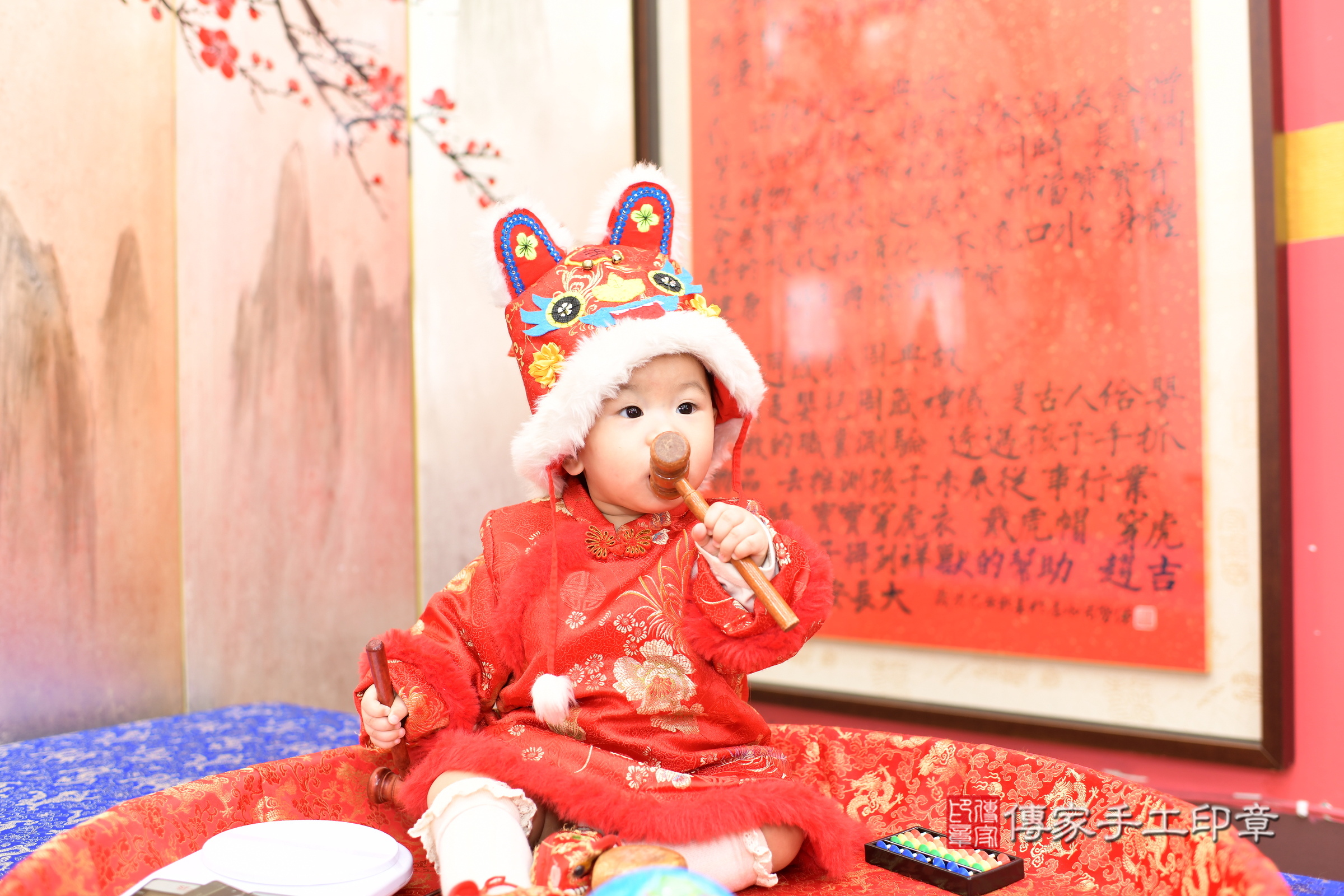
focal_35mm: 35
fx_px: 1307
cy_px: 448
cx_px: 672
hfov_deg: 54.4
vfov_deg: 37.9
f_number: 2.8
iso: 400
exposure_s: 1/200
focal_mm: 35
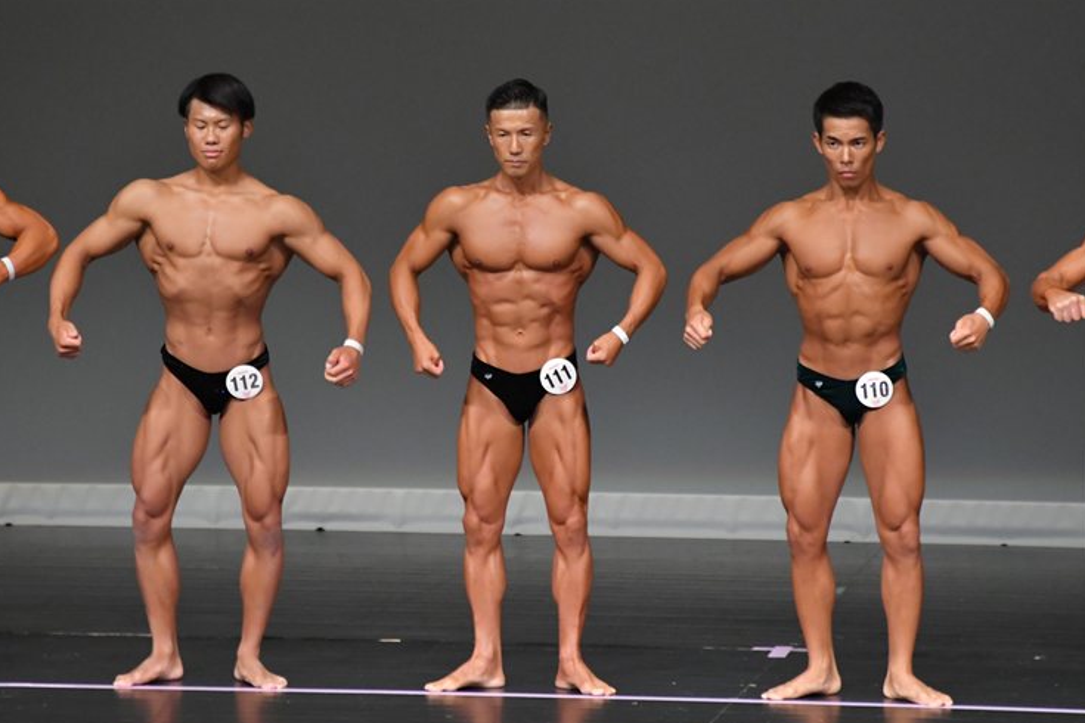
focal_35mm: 395
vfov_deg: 3.5
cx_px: 519
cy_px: 370
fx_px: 11904
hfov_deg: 5.2
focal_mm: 250
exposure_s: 1/400
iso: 5000
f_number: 5.6
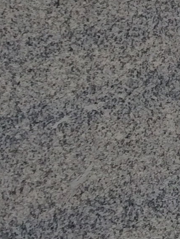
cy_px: -204
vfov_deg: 10.7
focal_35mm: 172
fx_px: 1192
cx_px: 317
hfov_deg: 8.3
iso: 32
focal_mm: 4.12
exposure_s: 1/238
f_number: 2.2
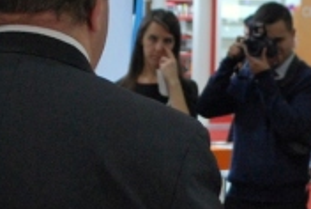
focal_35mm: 157
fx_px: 1359
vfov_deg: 8.8
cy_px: 86
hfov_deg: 13.0
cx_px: 249
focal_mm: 18
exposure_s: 1/30
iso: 360
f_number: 3.5
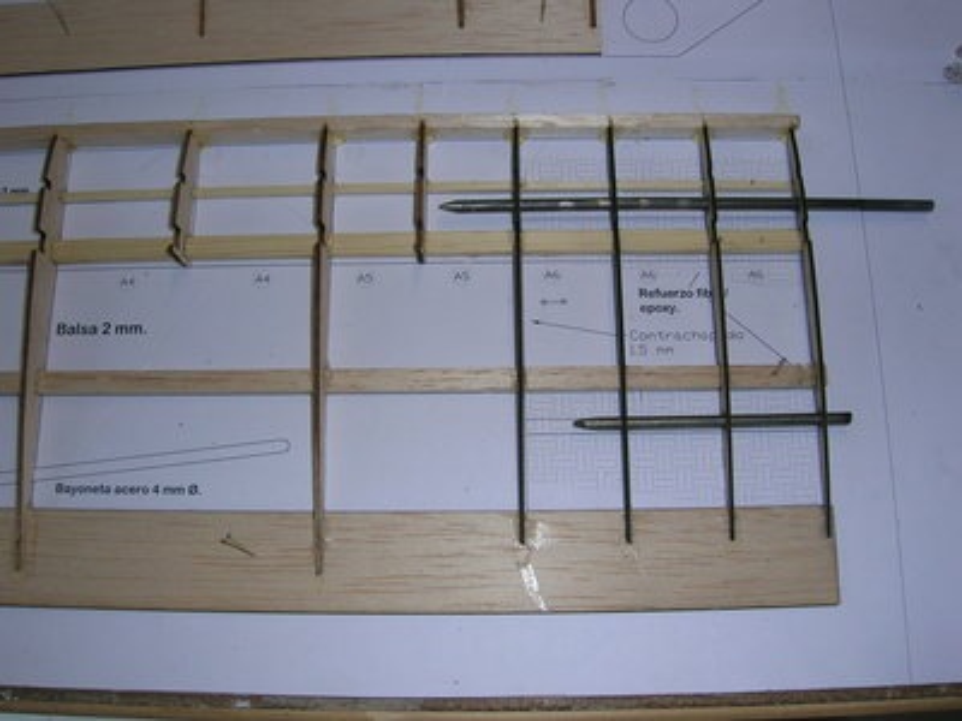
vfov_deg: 40.7
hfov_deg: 52.6
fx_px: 973
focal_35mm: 35
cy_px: 360
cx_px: 481
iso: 50
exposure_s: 1/60.1
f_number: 4.8
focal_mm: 5.4
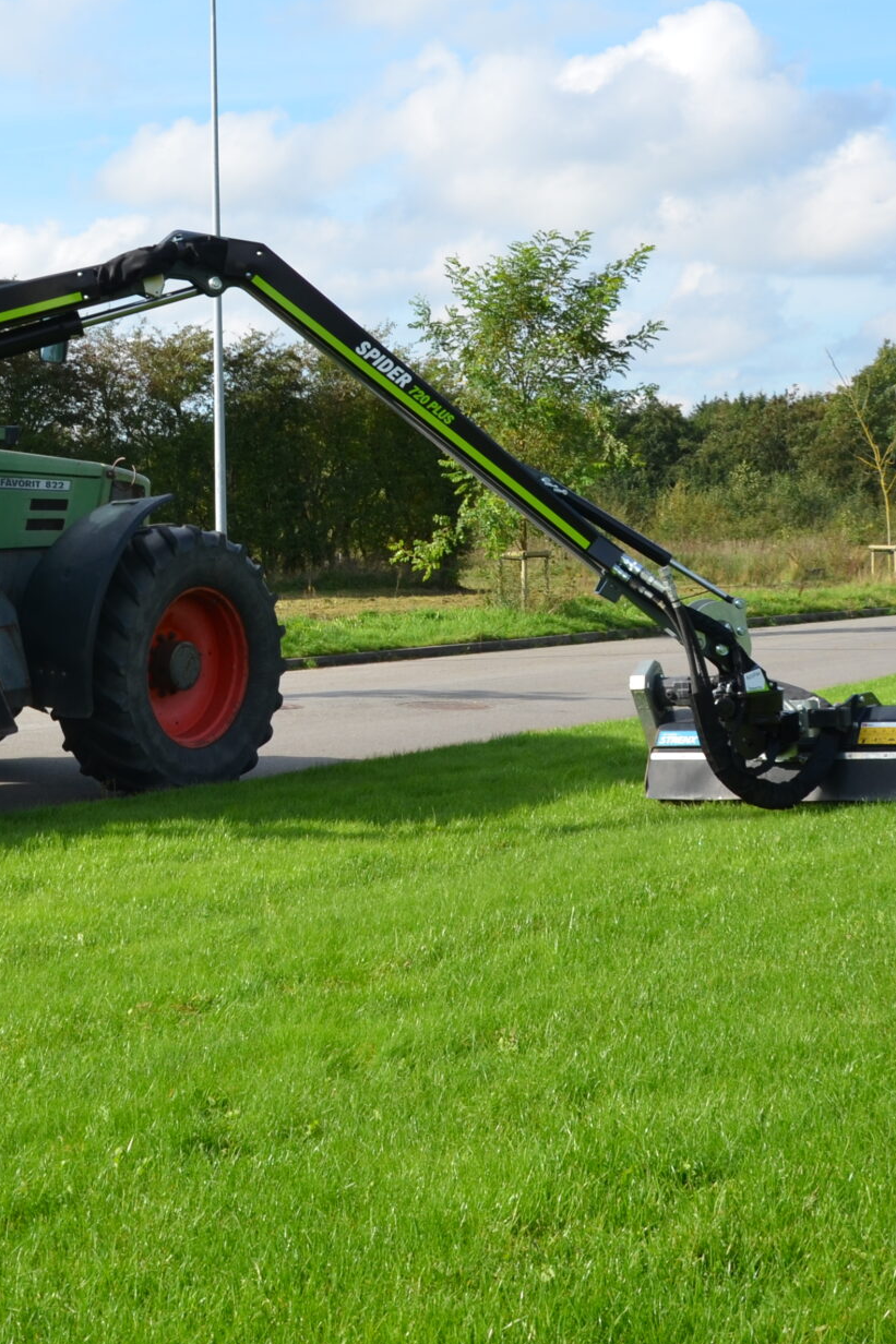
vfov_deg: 35.4
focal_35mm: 56
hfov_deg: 23.2
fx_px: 2091
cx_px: -4
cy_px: 478
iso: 160
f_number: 8
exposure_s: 1/250
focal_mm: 18
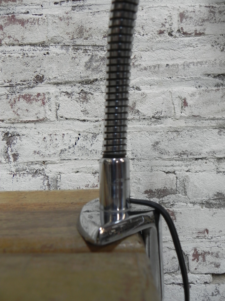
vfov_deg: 61.7
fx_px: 251
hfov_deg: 48.2
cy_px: 150
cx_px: 112
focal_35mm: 29
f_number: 2.8
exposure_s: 1/39.3
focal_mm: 5.2
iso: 160
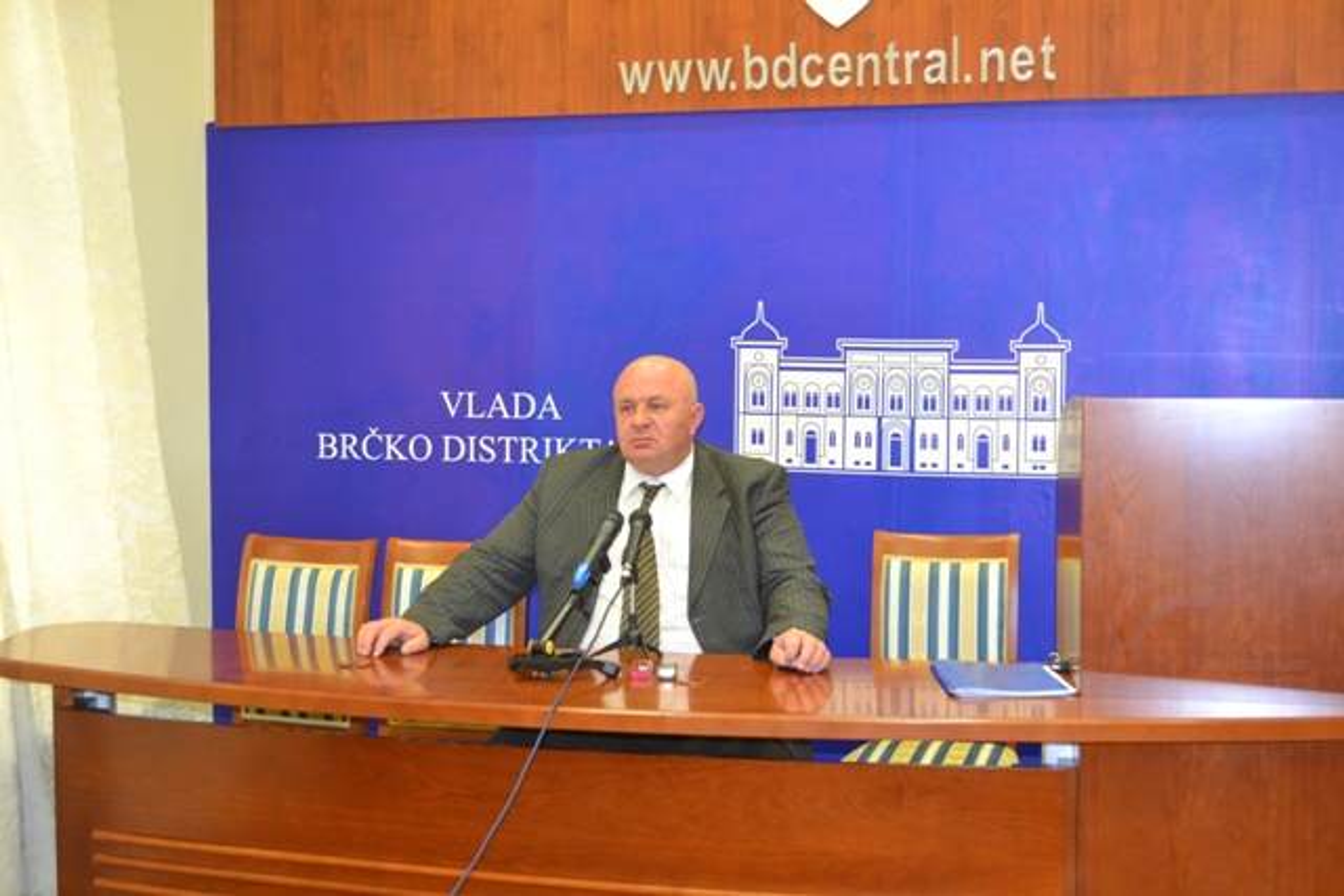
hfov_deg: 37.8
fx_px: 1960
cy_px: 448
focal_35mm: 52
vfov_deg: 25.8
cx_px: 672
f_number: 5
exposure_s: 1/60
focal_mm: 35
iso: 1600
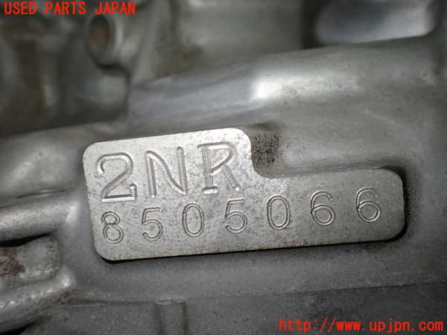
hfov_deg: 60.0
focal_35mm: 30
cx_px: 224
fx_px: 387
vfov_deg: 46.8
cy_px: 168
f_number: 2.3
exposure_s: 1/125
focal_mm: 5.4
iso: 250
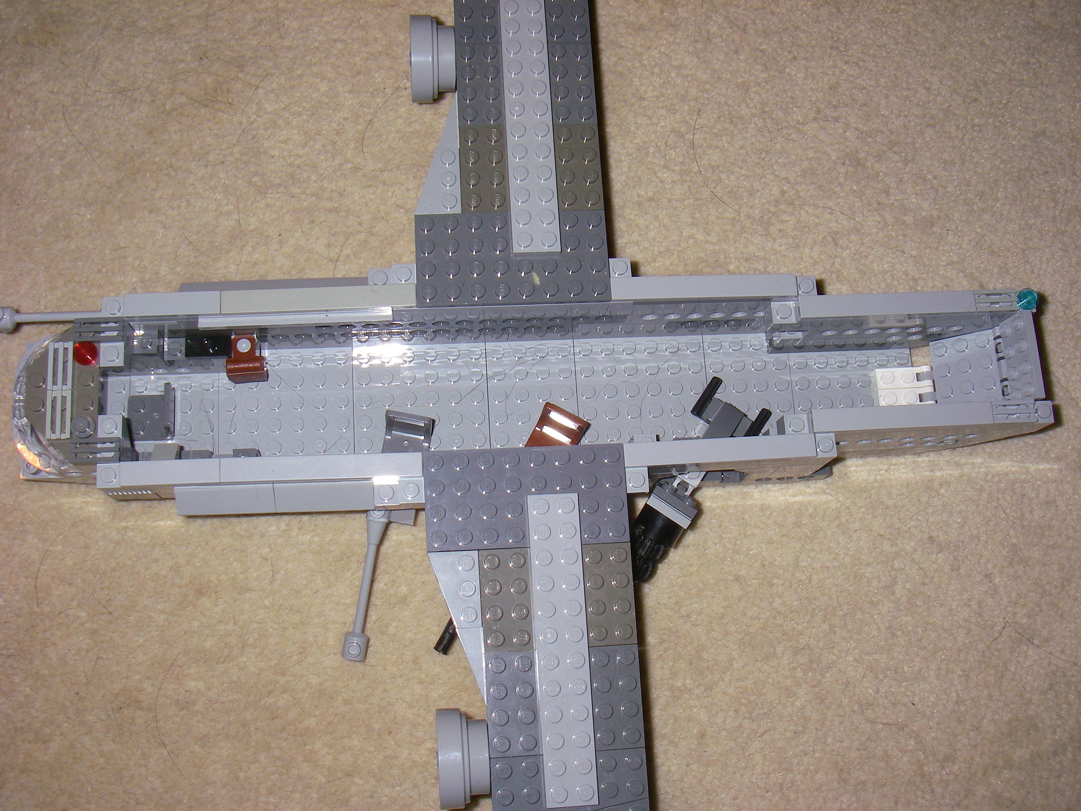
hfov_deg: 49.0
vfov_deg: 37.7
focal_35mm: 38
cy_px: 406
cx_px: 540
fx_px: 1187
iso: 64
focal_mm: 6.3
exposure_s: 1/40
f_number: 6.6
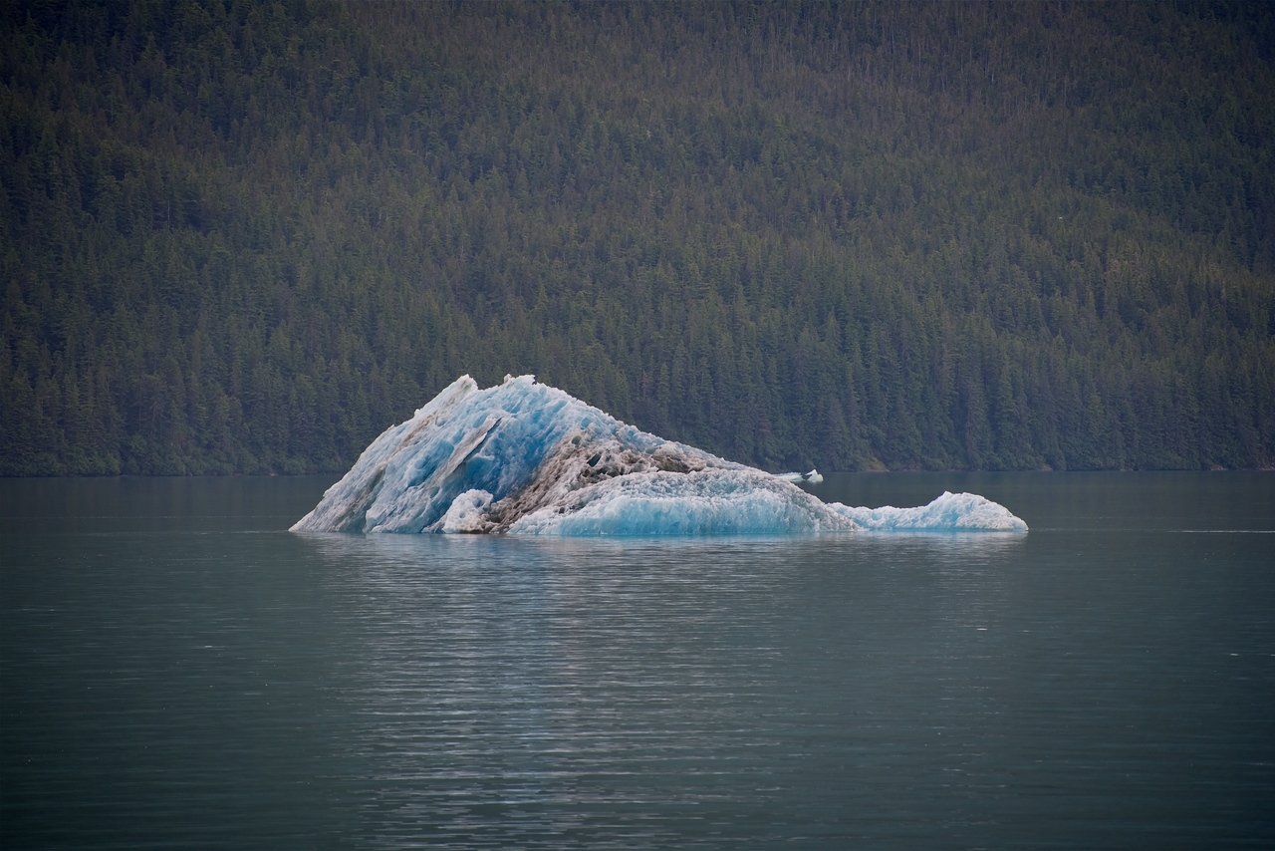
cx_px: 638
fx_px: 8856
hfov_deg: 8.2
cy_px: 426
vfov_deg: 5.5
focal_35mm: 250
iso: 220
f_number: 5.6
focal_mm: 250
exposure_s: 1/500
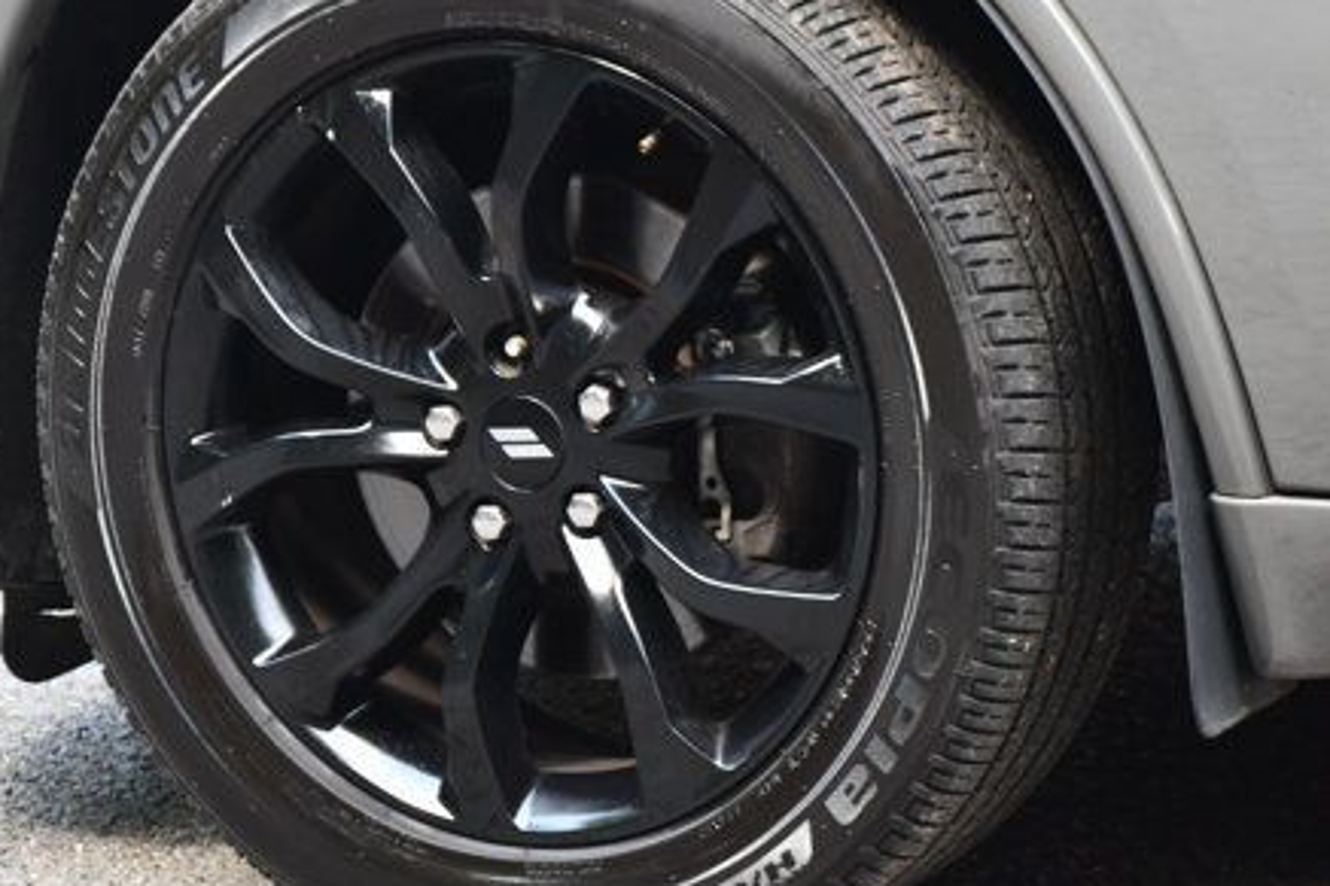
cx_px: 587
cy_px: 352
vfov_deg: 6.0
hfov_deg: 9.0
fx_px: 8494
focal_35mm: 230
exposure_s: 1/250
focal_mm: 105
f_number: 4.8
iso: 720
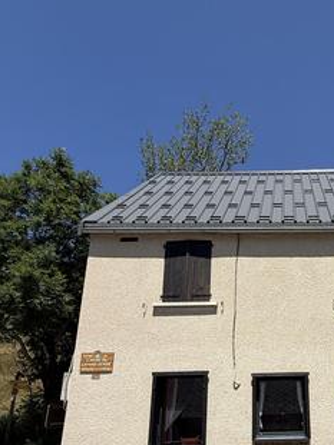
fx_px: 348
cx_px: 287
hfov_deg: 47.3
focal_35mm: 27
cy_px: 325
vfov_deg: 62.2
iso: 50
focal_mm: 2.22
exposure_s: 1/3125
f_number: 2.2
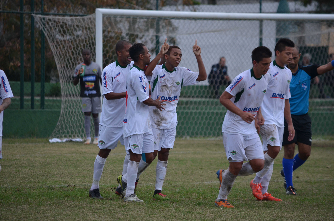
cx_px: 167
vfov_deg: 4.1
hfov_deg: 6.3
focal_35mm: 330
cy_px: 110
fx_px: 3055
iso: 500
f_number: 5.3
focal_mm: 220
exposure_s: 1/400
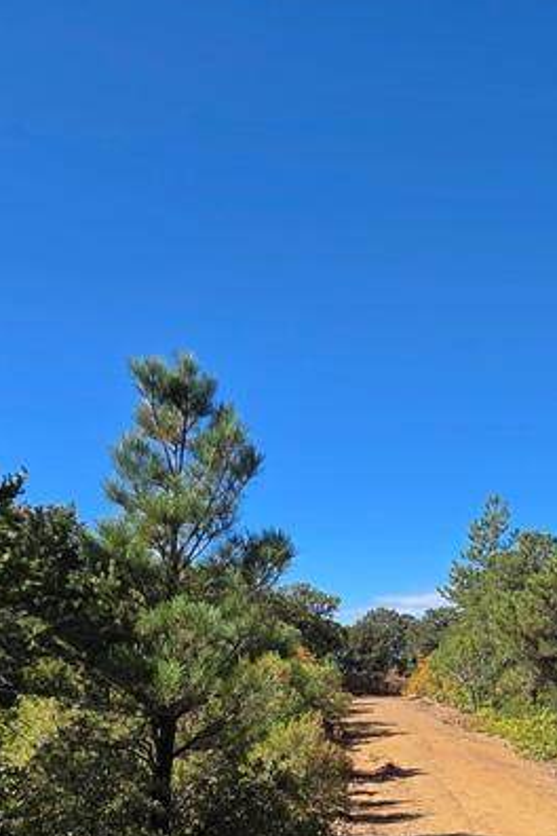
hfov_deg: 30.9
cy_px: 629
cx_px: 519
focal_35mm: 41
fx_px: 951
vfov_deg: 45.7
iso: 40
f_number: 1.9
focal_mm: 2.2
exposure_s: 1/1650
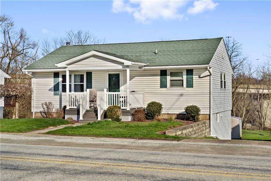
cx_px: 136
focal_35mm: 54
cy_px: 90
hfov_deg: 36.9
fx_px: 406
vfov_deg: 25.0
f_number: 8
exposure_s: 1/1000
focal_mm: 54
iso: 125
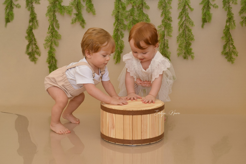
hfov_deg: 41.1
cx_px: 123
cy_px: 82
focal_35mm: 48
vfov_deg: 28.1
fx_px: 328
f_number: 5.6
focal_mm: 32
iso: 800
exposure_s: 1/200
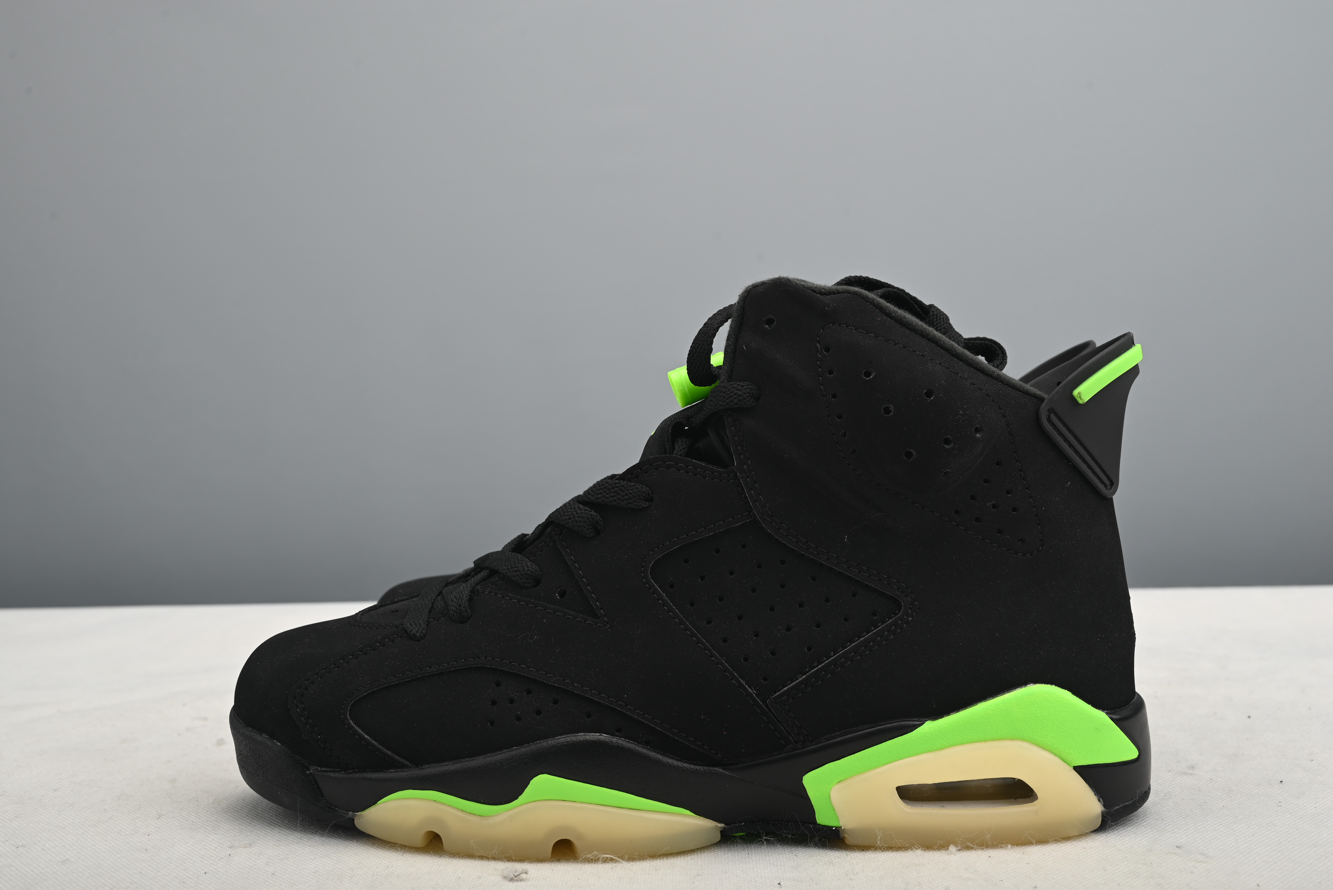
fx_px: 1408
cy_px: 445
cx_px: 666
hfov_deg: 50.7
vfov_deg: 35.1
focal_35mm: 38
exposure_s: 1/200
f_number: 11
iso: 100
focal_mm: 38
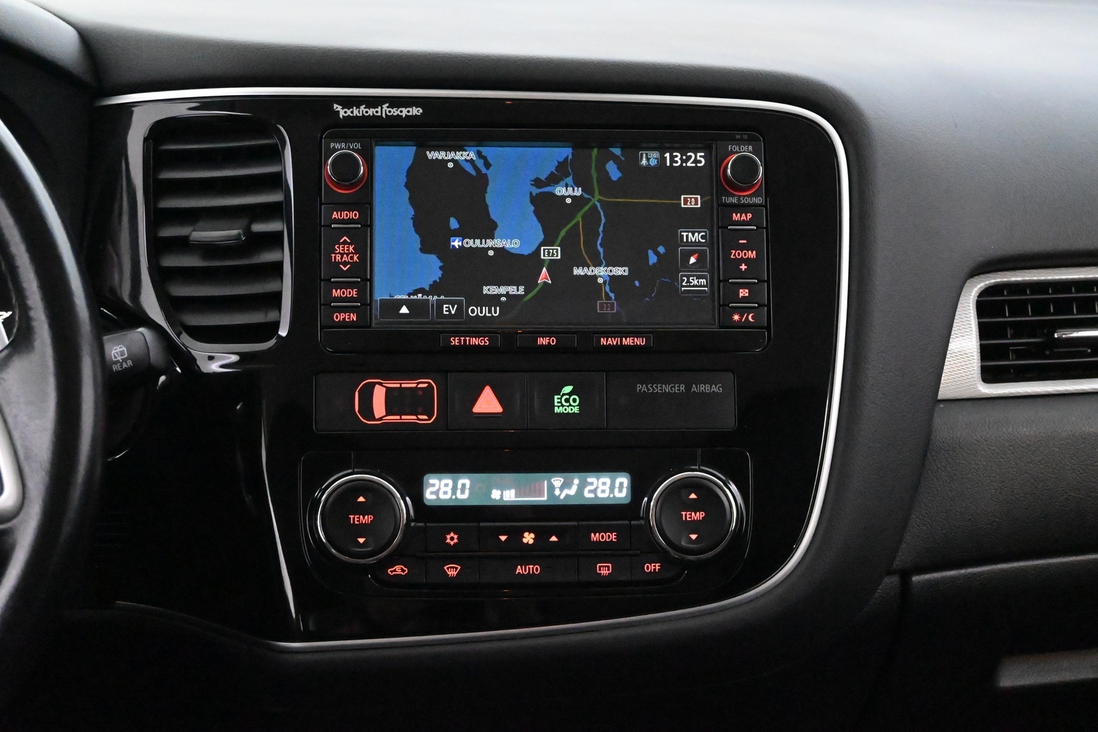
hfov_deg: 34.2
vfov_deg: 23.2
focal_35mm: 58
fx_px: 1784
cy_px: 366
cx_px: 549
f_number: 5.6
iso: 18000
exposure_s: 1/60
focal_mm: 39
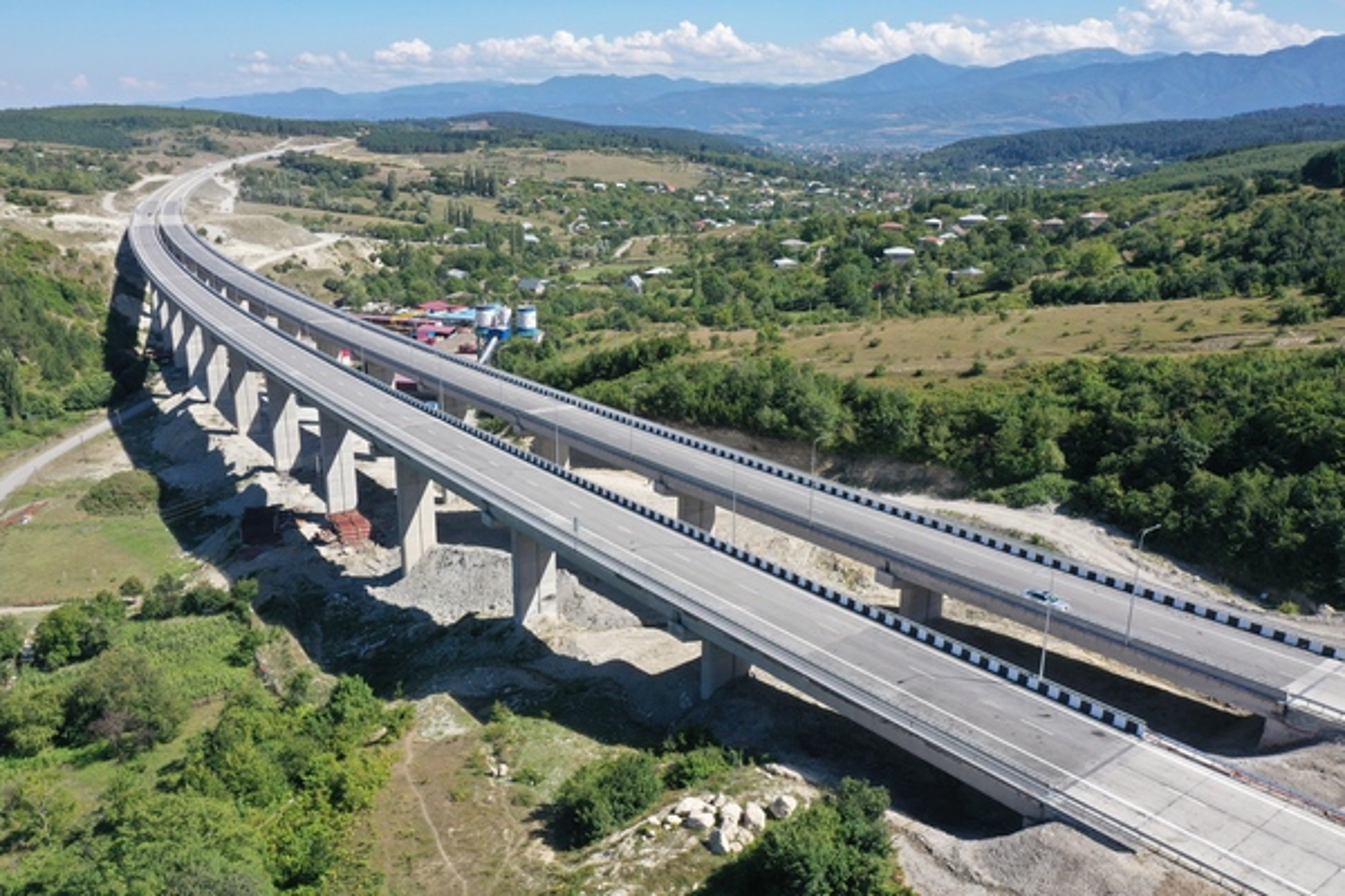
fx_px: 1046
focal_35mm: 28
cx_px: 672
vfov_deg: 46.4
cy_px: 448
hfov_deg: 65.5
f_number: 5.6
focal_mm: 10.26
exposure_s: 1/400
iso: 100
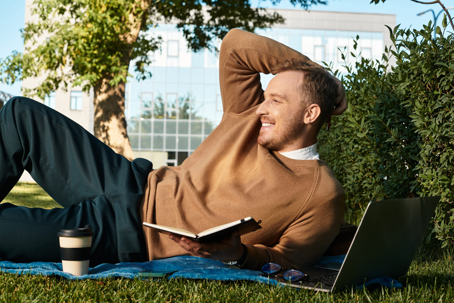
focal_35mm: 50
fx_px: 631
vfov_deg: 27.0
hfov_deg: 39.6
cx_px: 227
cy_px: 152
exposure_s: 1/200
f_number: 5.6
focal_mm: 50
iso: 125
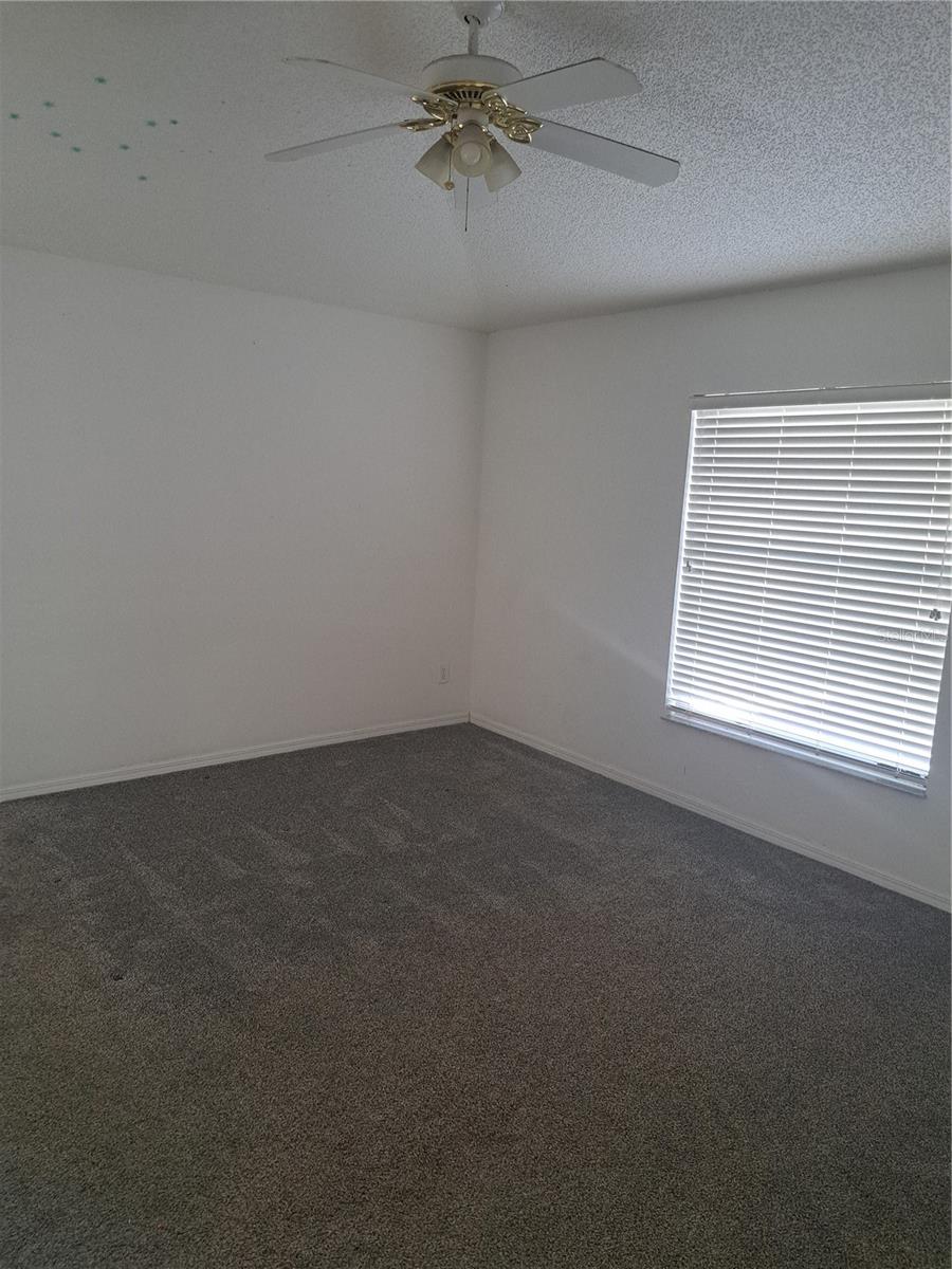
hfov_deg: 56.8
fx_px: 880
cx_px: 476
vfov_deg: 71.6
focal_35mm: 24
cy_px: 634
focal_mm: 5.23
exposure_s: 1/60
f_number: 1.8
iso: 200
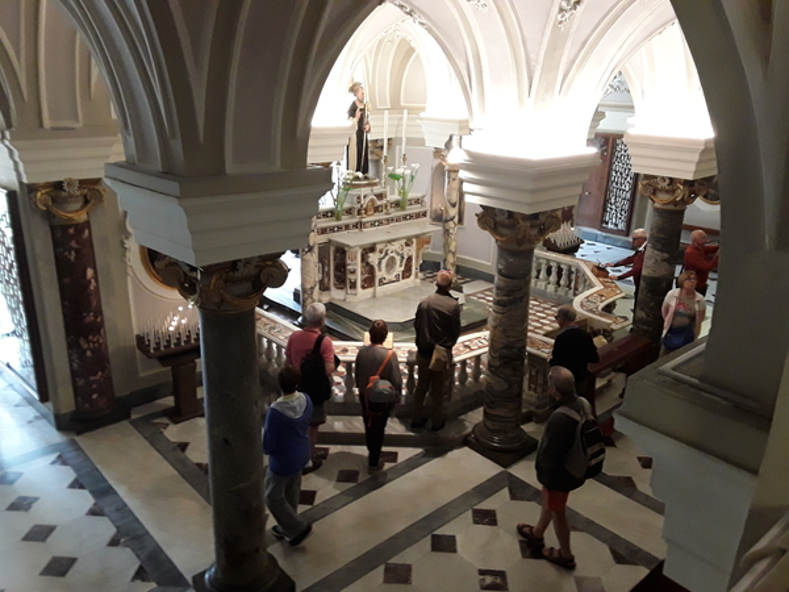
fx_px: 615
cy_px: 296
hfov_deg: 65.3
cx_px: 394
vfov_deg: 51.4
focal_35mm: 27
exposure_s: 1/25
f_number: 1.9
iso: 200
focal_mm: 2.91
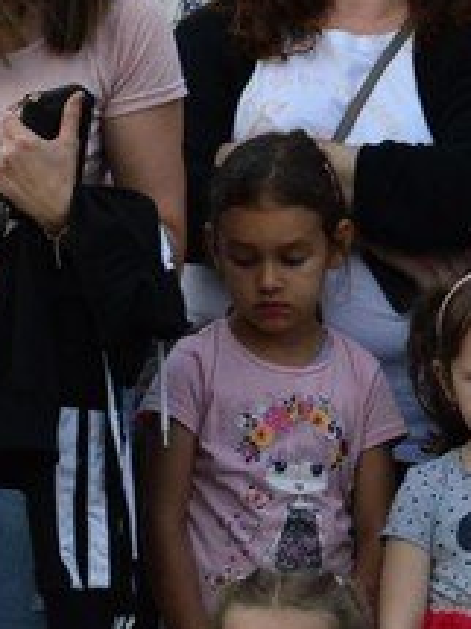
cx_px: -585
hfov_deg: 2.7
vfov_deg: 3.6
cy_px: -12
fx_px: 9897
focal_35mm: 545
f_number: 11
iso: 4000
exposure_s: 1/500
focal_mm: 145
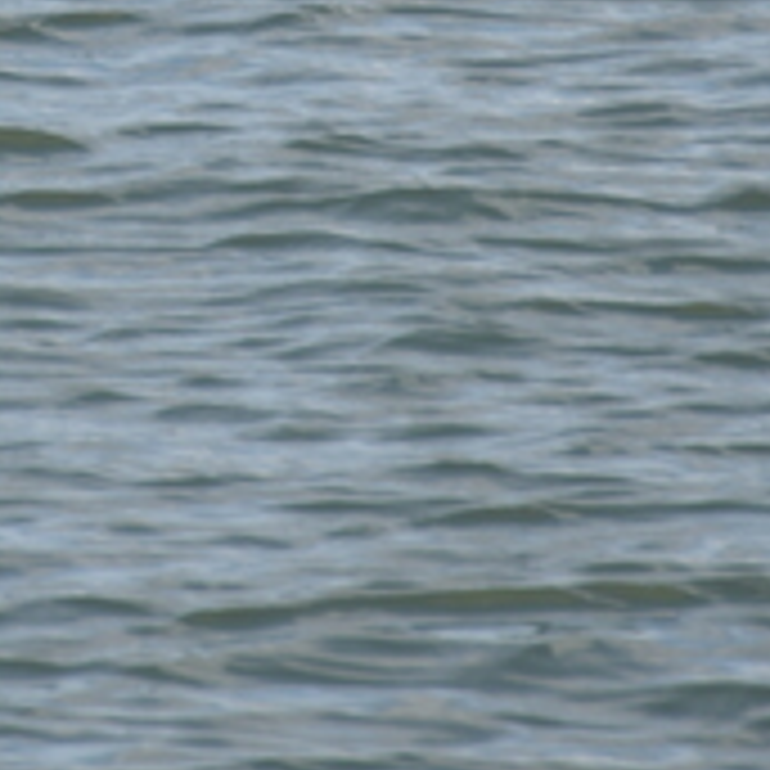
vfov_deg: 0.9
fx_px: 47942
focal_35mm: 1905
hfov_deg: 0.9
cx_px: -221
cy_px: -437
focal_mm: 300
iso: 100
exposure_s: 1/640
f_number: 5.6
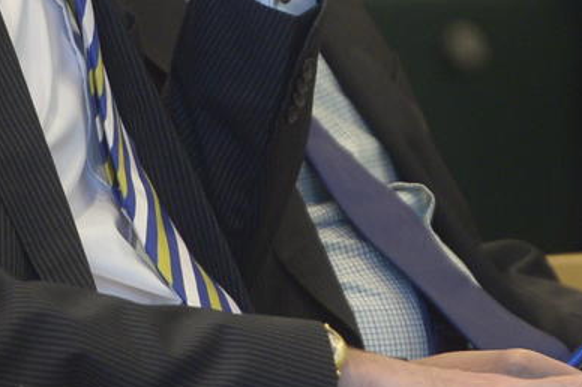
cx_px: 411
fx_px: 16669
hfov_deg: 2.0
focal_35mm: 1032
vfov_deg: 1.3
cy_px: -191
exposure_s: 1/60
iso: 1600
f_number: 2.8
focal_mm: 200
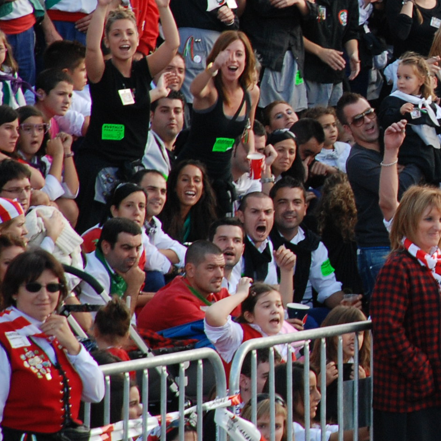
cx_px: 625
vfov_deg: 3.3
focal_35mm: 530
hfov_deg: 3.3
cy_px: 70
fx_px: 7644
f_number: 5.6
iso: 400
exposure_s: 1/160
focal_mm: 135
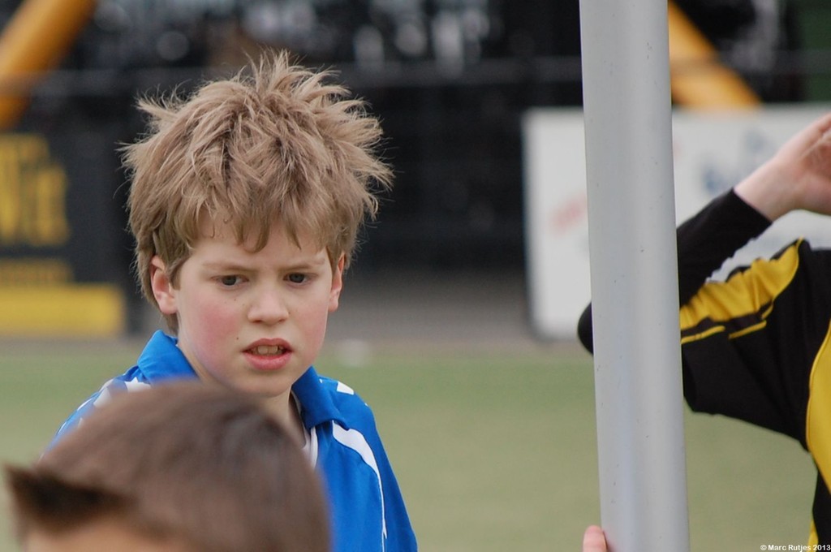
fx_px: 5533
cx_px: 416
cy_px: 276
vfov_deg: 5.7
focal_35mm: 240
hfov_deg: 8.6
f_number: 5.3
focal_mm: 160
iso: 400
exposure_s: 1/640
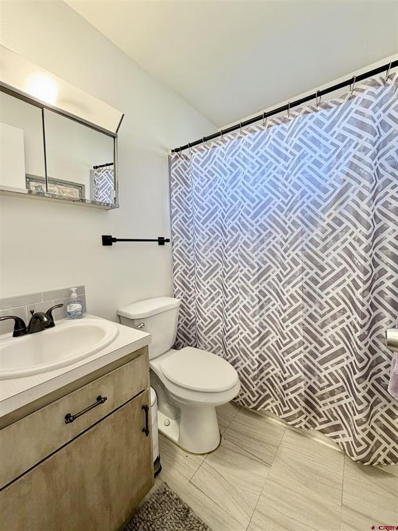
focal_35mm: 14
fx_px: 215
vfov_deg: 102.1
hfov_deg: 85.7
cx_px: 199
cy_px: 266
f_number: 2.2
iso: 160
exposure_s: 1/120
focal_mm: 2.22
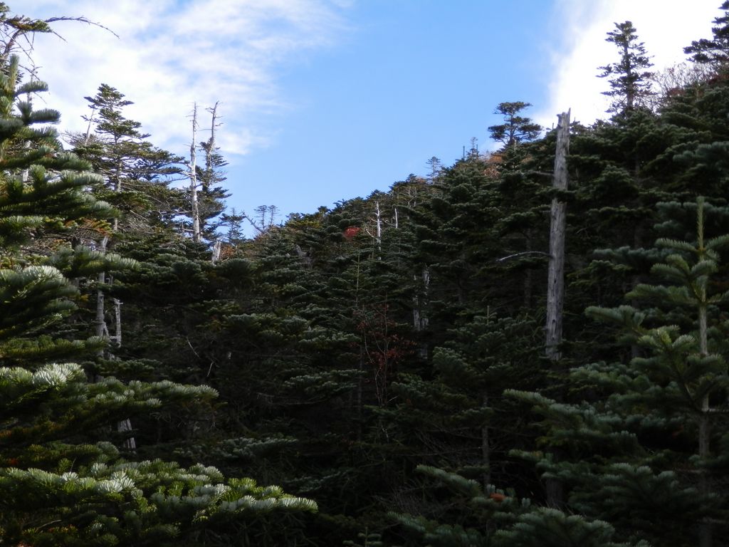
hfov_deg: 42.1
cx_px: 364
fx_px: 948
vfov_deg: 32.2
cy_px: 274
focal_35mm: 45
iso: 80
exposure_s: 1/250
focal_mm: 8
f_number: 3.8
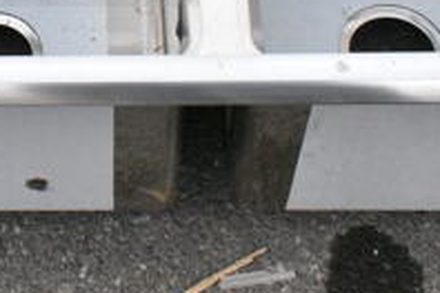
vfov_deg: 12.4
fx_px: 1302
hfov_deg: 18.4
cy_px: -111
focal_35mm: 107
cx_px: -47
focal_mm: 23
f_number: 14
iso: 6400
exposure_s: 1/800
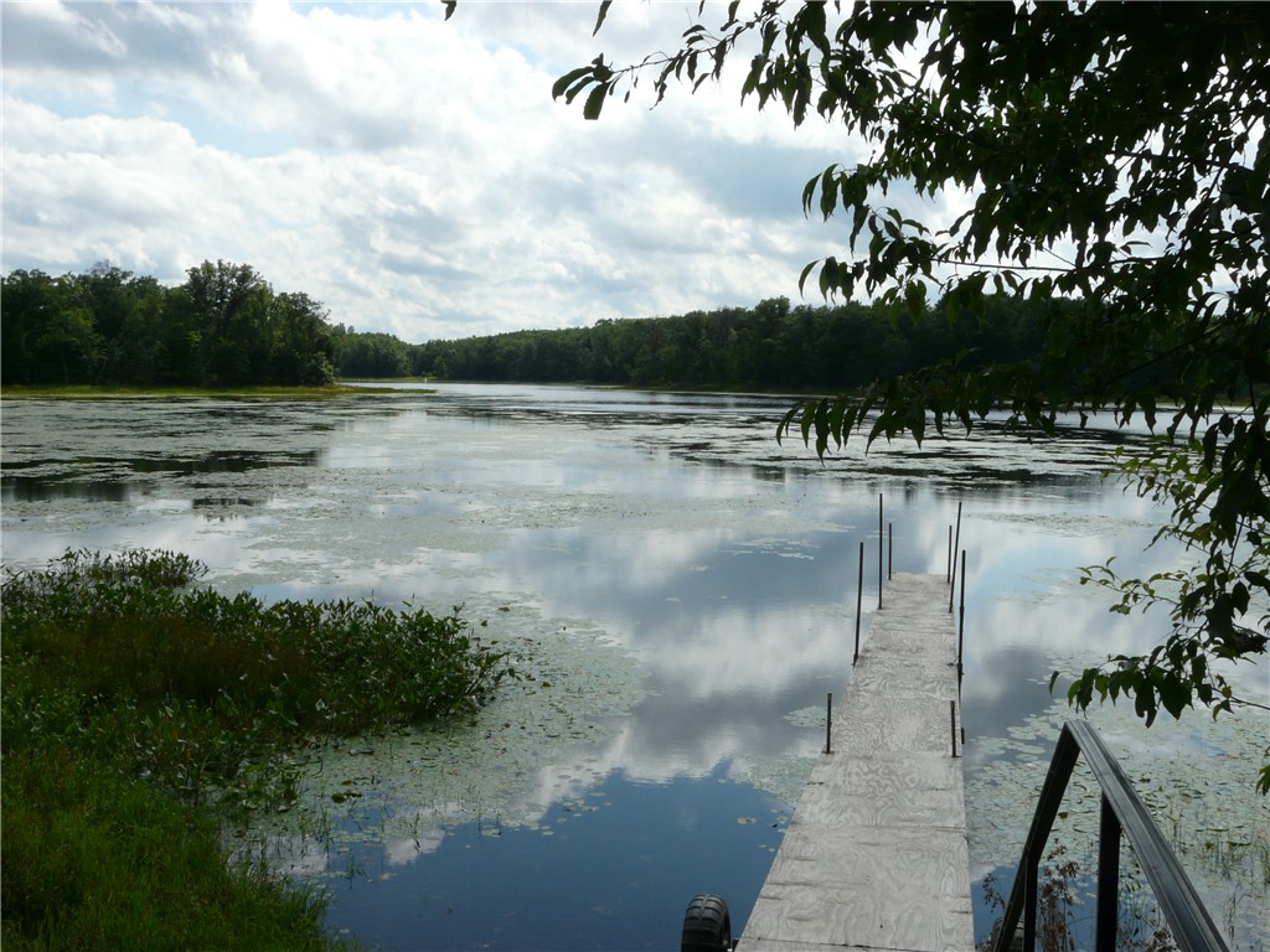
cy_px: 476
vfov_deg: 39.7
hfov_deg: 51.4
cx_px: 635
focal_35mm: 36
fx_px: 1321
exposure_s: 1/400
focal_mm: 5.9
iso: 100
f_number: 7.1
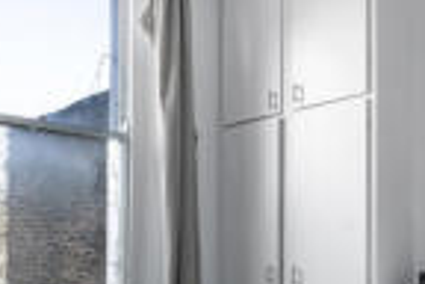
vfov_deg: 30.0
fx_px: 508
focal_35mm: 43
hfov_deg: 45.4
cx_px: 207
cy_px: 250
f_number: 8
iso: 100
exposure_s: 1/2
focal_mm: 13
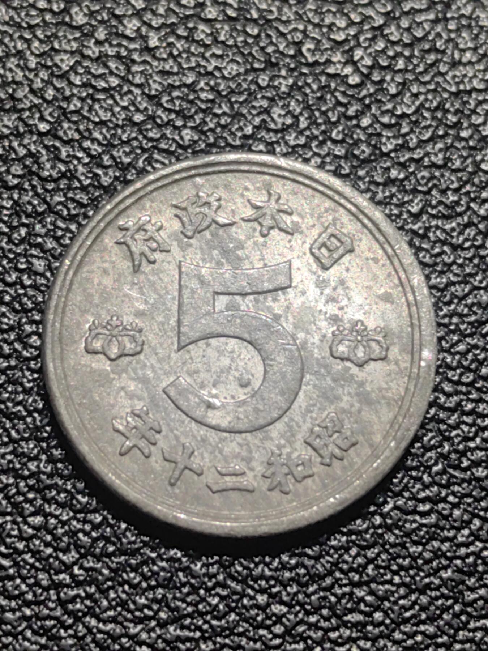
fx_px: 1786
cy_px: 326
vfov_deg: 20.7
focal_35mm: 95
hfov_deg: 15.6
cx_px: 244
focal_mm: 5.75
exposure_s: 1/100
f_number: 2
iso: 80
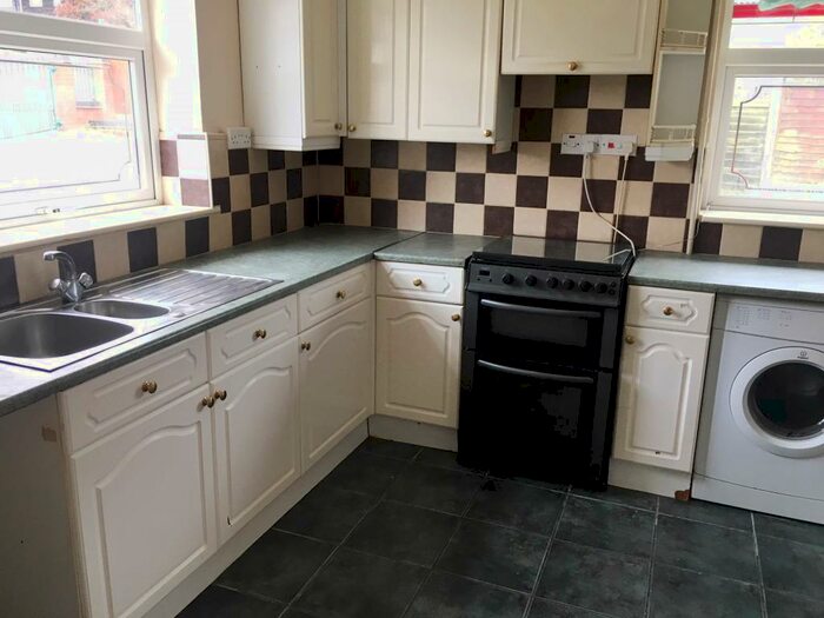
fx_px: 690
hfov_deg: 61.7
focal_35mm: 29
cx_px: 412
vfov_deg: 48.2
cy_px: 309
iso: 50
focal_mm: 4.15
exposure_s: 1/33
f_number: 2.2
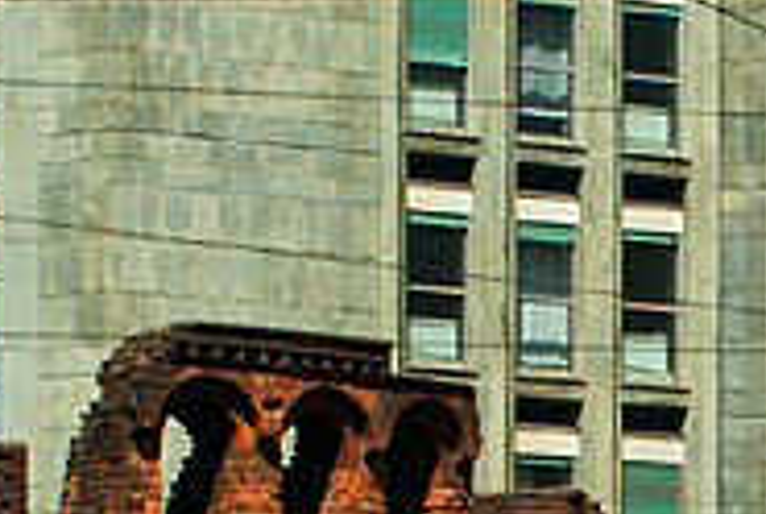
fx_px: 6175
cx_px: 1163
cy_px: 879
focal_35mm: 290
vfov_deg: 4.7
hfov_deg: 7.0
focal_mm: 35
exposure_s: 1/500
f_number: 8
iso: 200
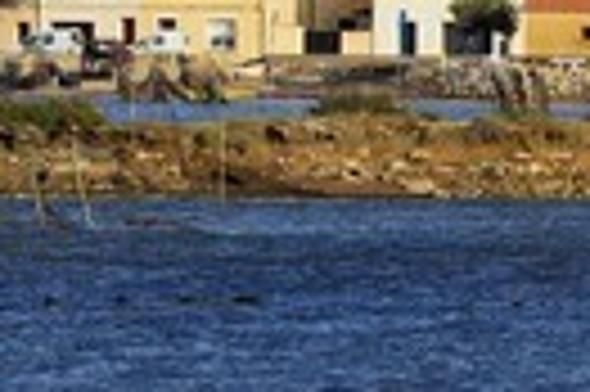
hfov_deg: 3.8
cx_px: 676
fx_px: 8937
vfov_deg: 2.5
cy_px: -194
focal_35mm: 546
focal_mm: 170
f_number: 9
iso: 200
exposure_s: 1/400
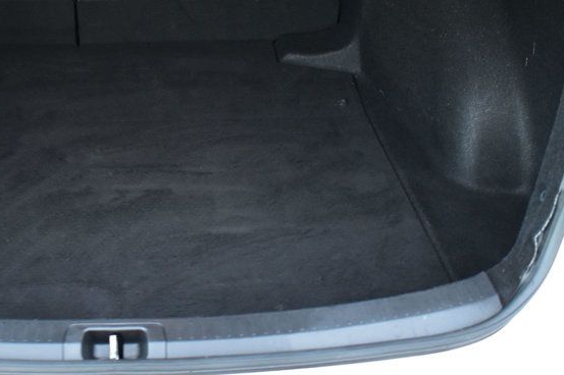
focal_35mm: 50
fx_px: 783
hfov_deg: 39.0
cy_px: 136
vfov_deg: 26.9
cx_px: 170
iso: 1600
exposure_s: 1/15
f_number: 5
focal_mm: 18
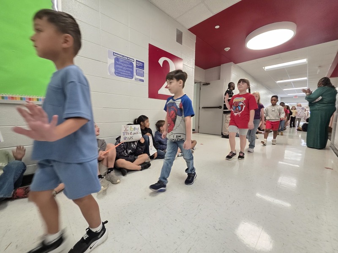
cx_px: 169
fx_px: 127
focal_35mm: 13
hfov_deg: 106.2
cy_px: 126
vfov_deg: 89.9
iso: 200
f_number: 1.9
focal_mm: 2.2
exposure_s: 1/120
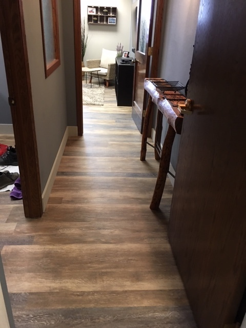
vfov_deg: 61.7
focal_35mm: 29
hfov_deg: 48.2
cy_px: 164
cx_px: 123
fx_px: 275
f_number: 2.2
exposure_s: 1/15
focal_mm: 4.15
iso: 64
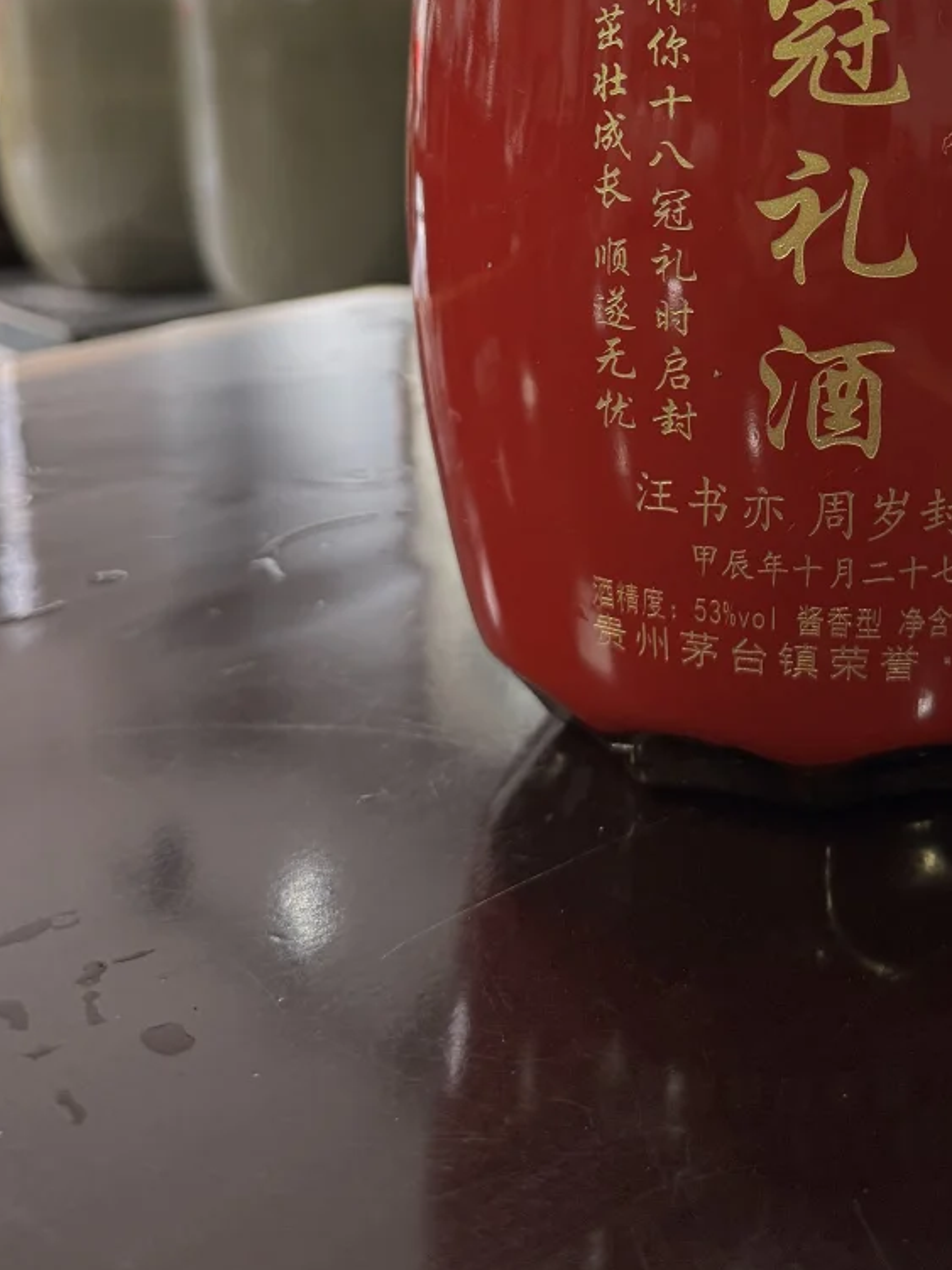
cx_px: 839
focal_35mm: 46
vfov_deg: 38.1
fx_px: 1687
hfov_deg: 30.3
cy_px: 101
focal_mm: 6.76
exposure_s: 1/50
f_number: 1.78
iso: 125
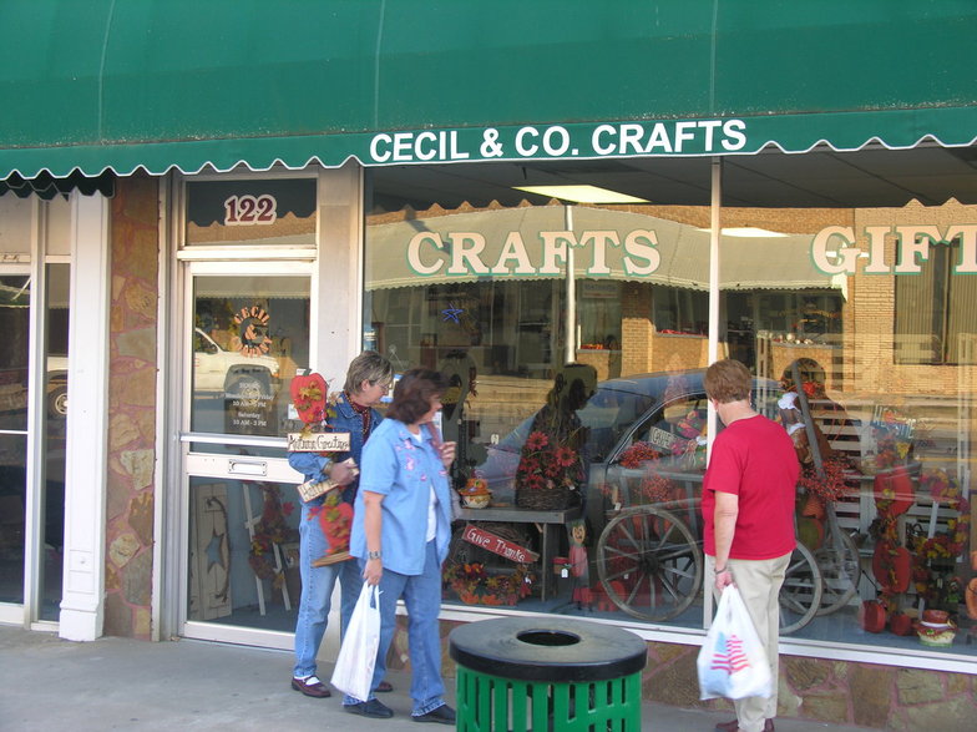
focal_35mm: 59
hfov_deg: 32.7
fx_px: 1664
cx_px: 488
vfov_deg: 24.8
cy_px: 366
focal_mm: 15
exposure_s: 1/18.1
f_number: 3.2
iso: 50
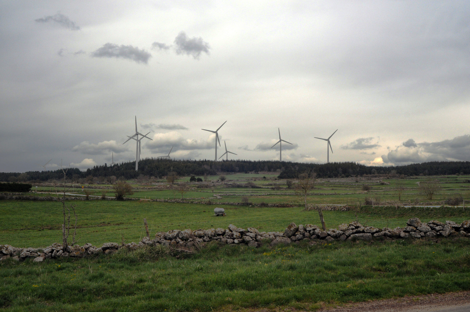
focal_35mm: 42
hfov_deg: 46.5
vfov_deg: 31.8
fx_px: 548
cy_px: 156
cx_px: 235
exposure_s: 1/320
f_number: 9
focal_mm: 28
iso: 400
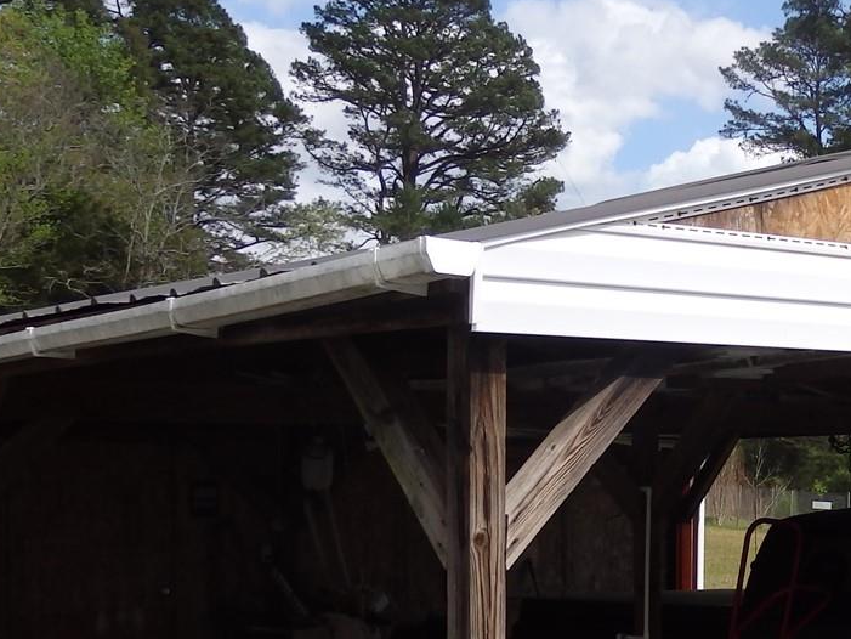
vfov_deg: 20.1
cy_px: 456
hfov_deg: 25.9
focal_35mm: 73
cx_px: 741
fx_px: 1795
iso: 100
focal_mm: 4.5
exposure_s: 1/160
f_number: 8.7
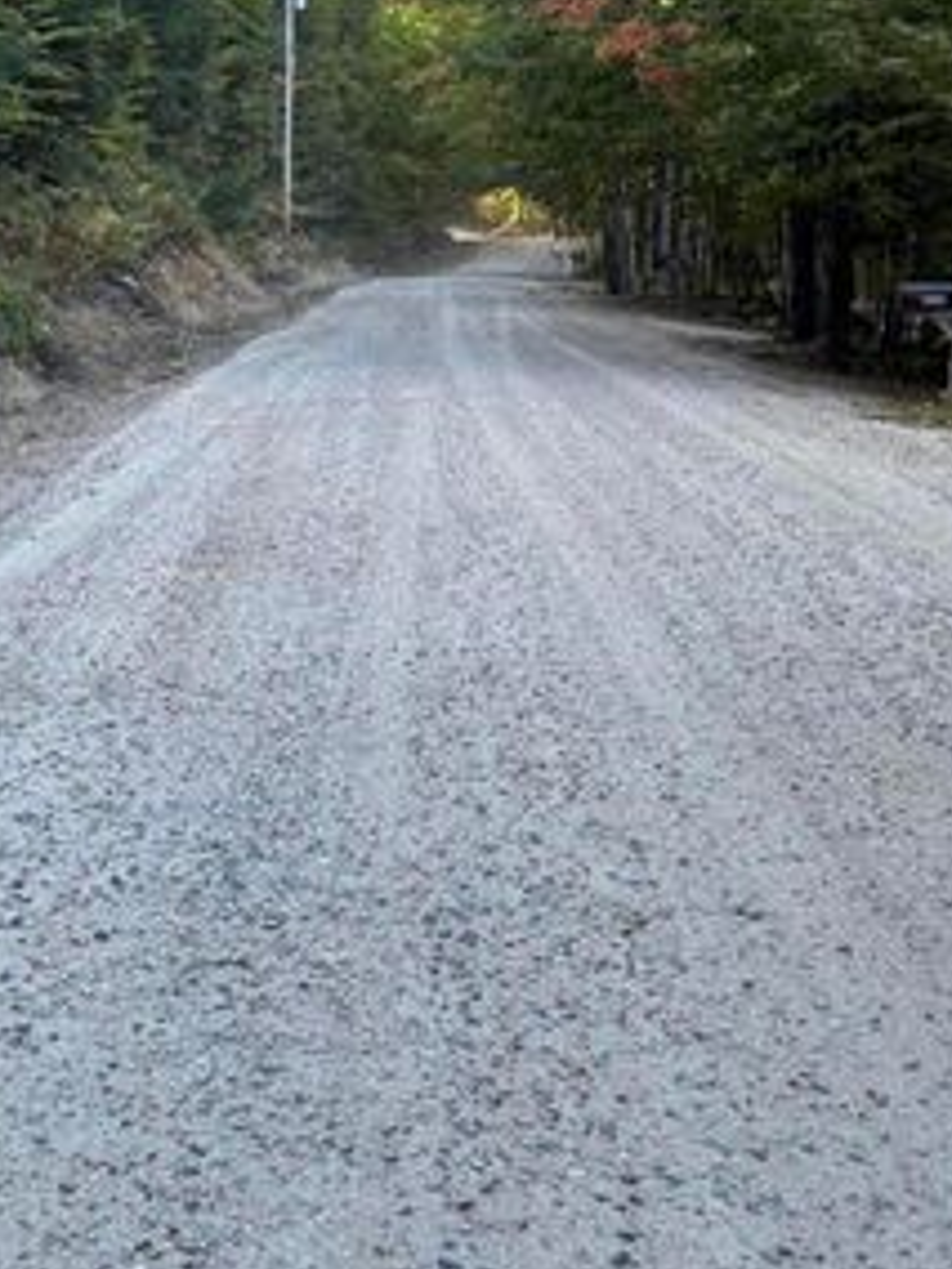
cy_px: 570
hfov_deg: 23.5
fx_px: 2237
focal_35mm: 61
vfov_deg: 31.7
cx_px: 139
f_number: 1.6
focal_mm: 5.96
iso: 50
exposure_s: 1/121
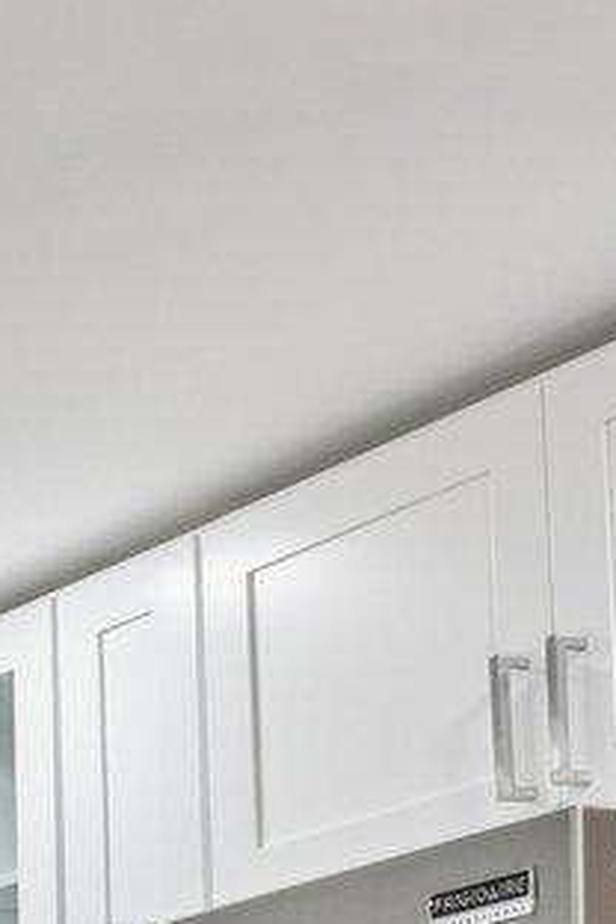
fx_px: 2695
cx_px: -1576
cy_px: 1515
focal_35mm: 105
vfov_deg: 17.0
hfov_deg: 8.8
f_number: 9
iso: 400
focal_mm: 16
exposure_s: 1/25
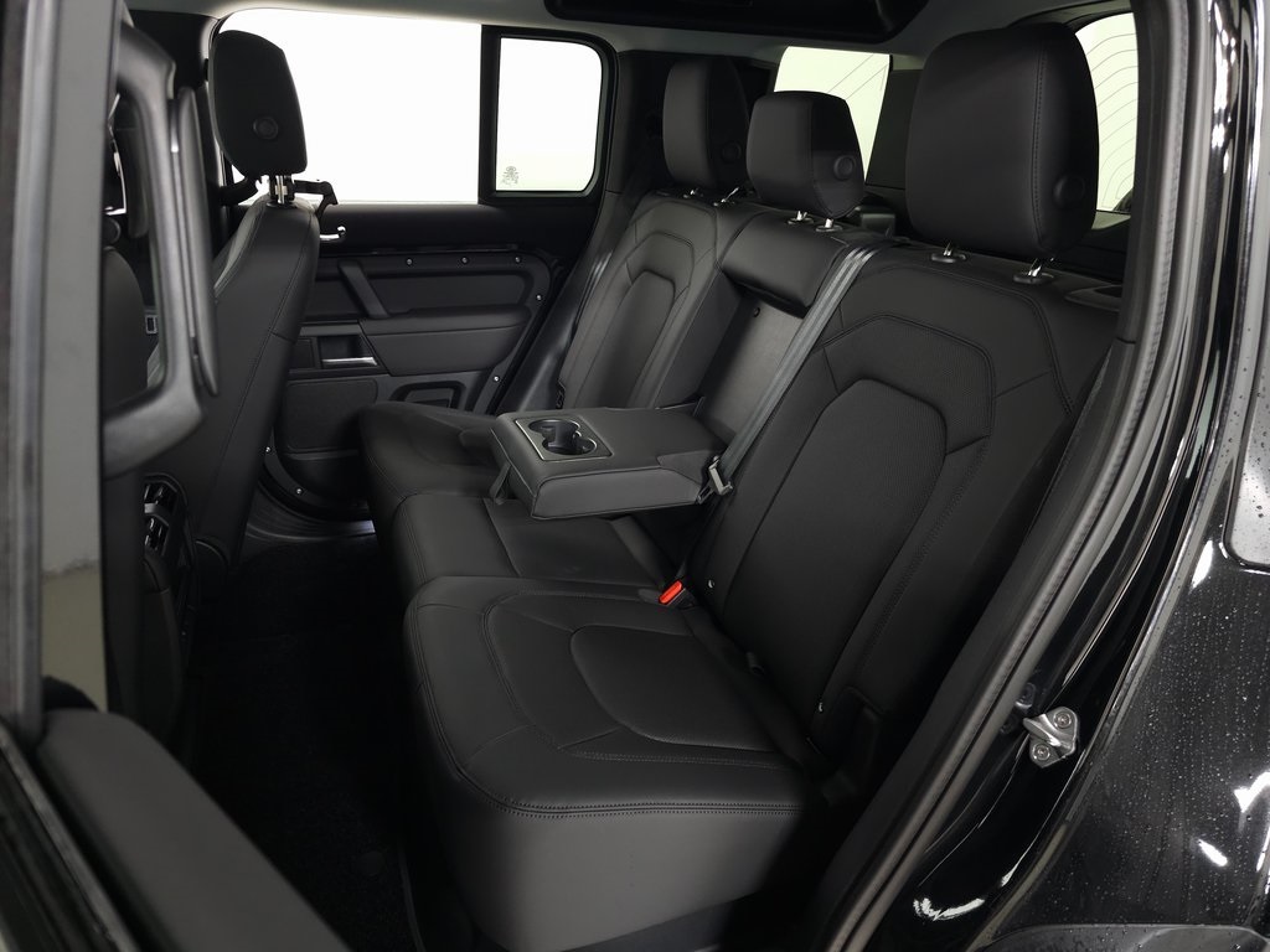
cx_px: 635
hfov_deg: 73.9
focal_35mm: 23
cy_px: 476
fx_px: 844
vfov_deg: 58.9
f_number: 1.7
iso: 320
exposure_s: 1/60
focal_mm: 6.3
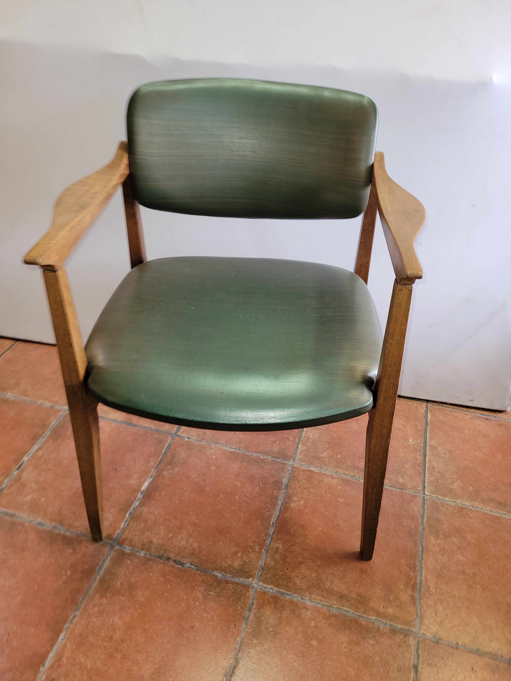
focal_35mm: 26
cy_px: 340
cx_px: 256
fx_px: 512
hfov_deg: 53.1
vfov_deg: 67.3
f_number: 1.8
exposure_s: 1/25
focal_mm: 5.4
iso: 100
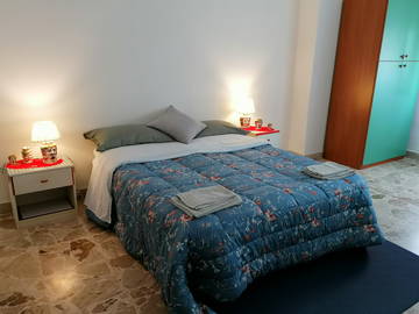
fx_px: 351
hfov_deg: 61.7
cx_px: 210
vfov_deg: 48.2
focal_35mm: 29
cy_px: 157
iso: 125
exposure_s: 1/50
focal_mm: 4.75
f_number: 1.8
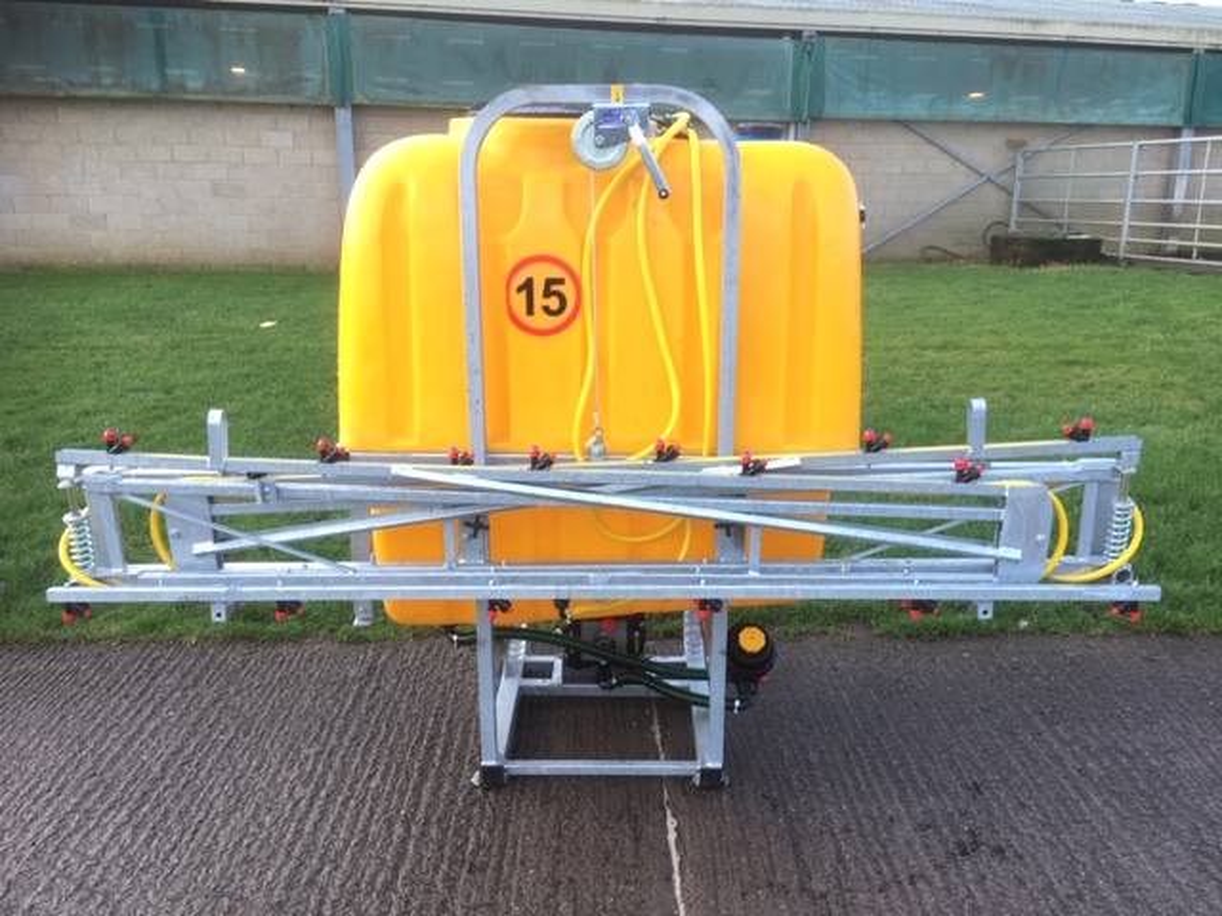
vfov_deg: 48.2
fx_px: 1024
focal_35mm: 29
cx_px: 611
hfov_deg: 61.7
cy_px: 458
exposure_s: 1/50
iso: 25
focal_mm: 4.15
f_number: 2.2
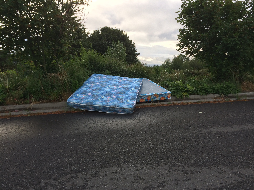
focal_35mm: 30
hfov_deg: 60.0
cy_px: 95
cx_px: 127
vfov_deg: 46.8
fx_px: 220
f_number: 2.2
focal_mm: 4.12
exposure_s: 1/402
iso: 32
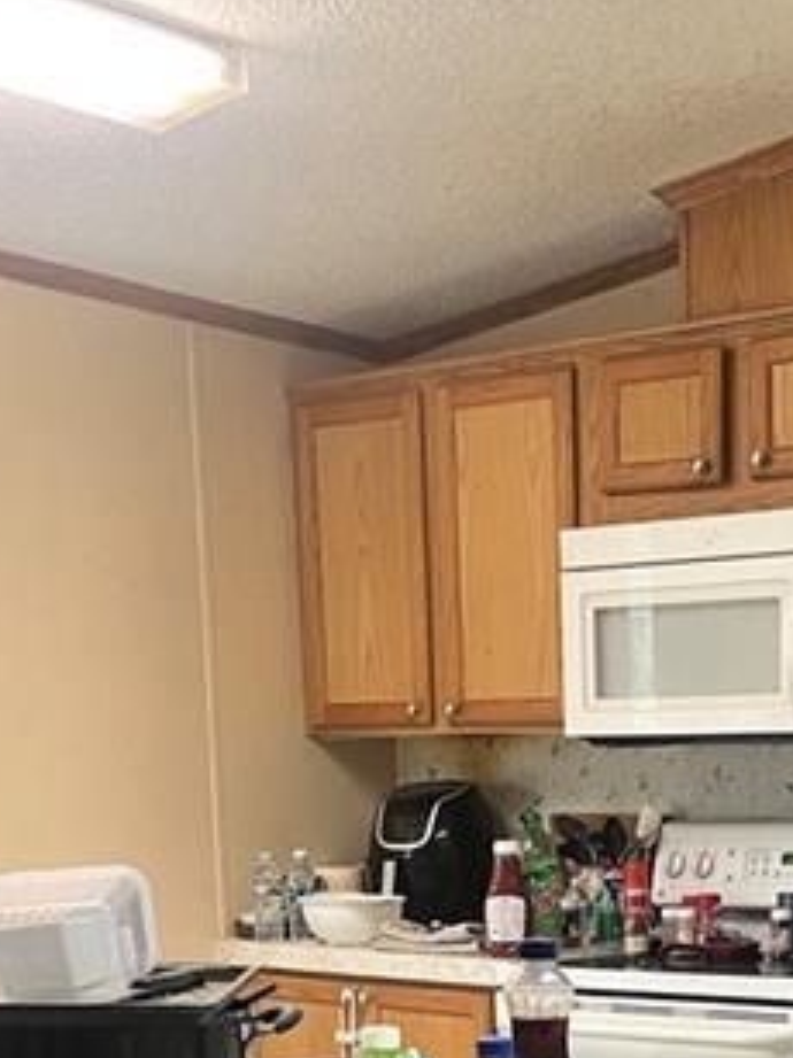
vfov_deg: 26.8
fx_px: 1987
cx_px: 662
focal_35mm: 65
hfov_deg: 22.2
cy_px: 1234
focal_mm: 5.1
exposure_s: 1/60
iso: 160
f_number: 1.6
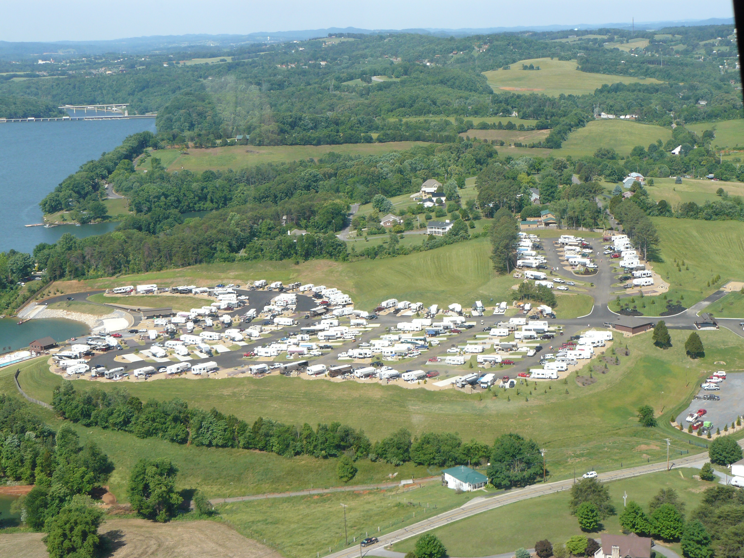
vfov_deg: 24.8
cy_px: 279
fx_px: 1268
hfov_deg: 32.7
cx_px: 372
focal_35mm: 59
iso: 100
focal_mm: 9.9
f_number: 5.6
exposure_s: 1/320
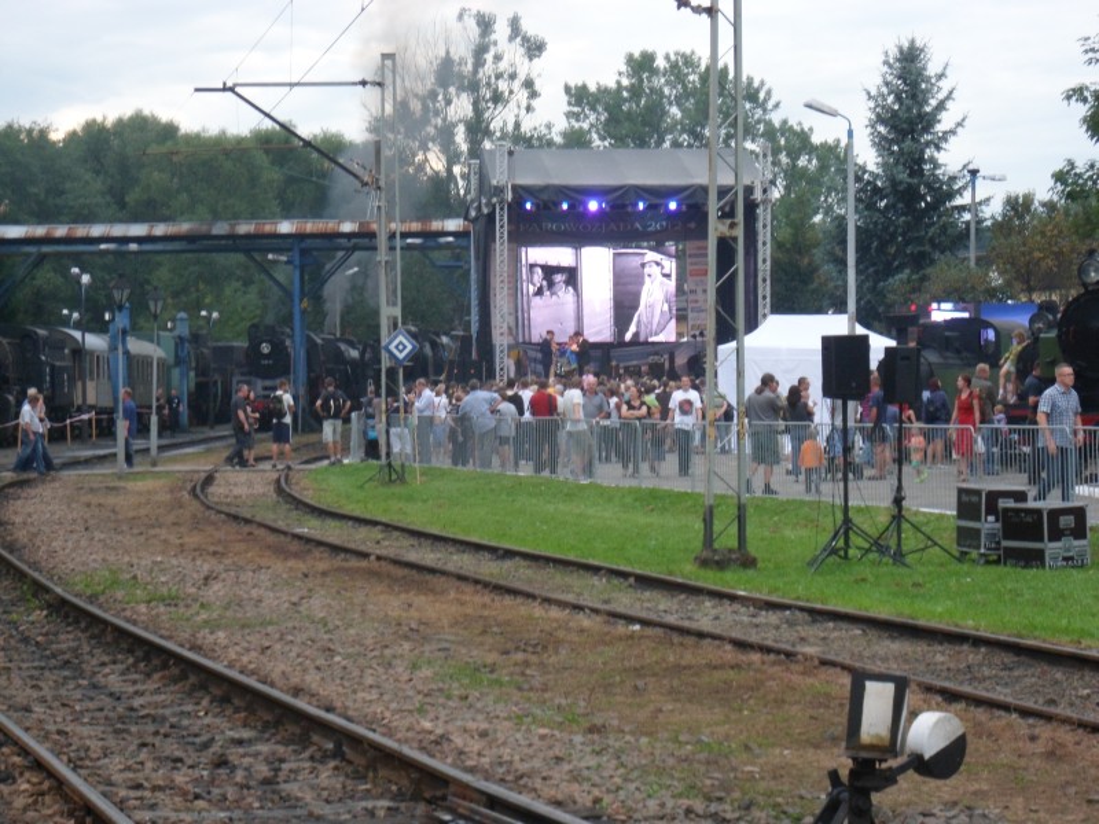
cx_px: 550
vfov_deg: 14.1
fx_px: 3334
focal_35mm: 105
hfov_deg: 18.7
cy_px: 412
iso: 240
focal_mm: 17.7
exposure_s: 1/45
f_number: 5.3
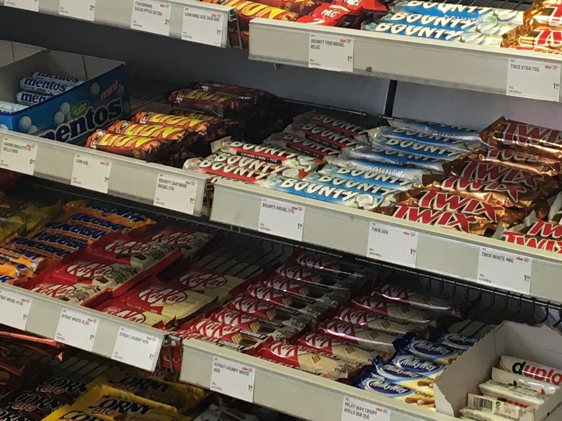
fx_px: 1704
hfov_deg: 18.7
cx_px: 382
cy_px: 97
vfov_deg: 14.0
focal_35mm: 105
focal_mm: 4.15
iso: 40
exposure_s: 1/33
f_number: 2.2
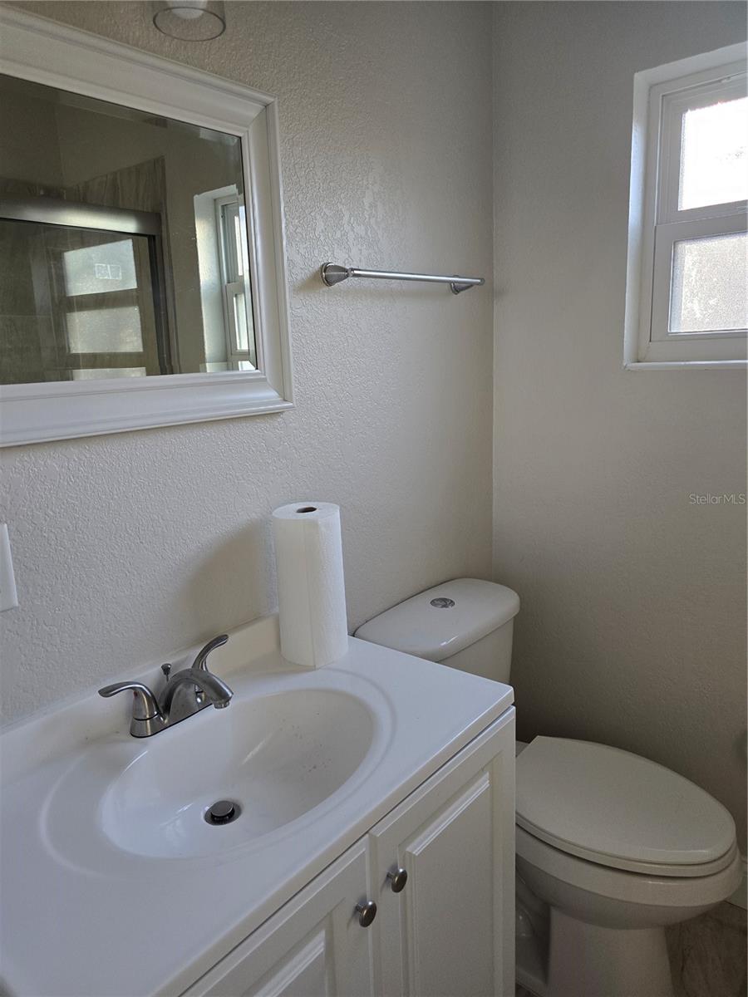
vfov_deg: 73.9
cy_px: 498
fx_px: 663
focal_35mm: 23
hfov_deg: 58.9
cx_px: 374
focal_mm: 6.3
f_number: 1.7
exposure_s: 1/180
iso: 160
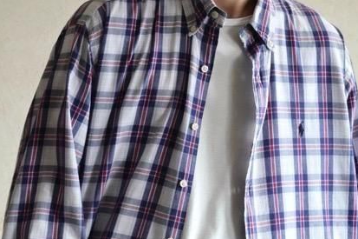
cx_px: 190
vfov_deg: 7.2
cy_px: 272
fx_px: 1879
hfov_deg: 10.9
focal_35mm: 189
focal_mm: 44
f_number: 3.9
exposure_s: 1/100
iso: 640
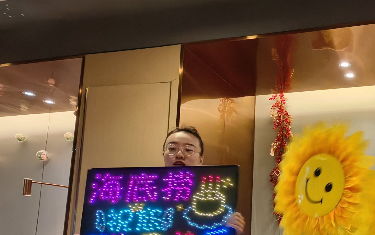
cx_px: 352
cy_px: 197
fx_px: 378
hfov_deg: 46.5
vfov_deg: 33.2
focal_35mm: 37
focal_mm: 1.76
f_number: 2.2
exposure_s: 1/50
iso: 320
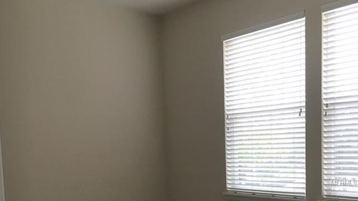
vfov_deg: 26.7
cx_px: 176
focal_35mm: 43
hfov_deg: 47.4
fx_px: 408
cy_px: 183
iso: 32
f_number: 2.2
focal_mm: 4.15
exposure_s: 1/30
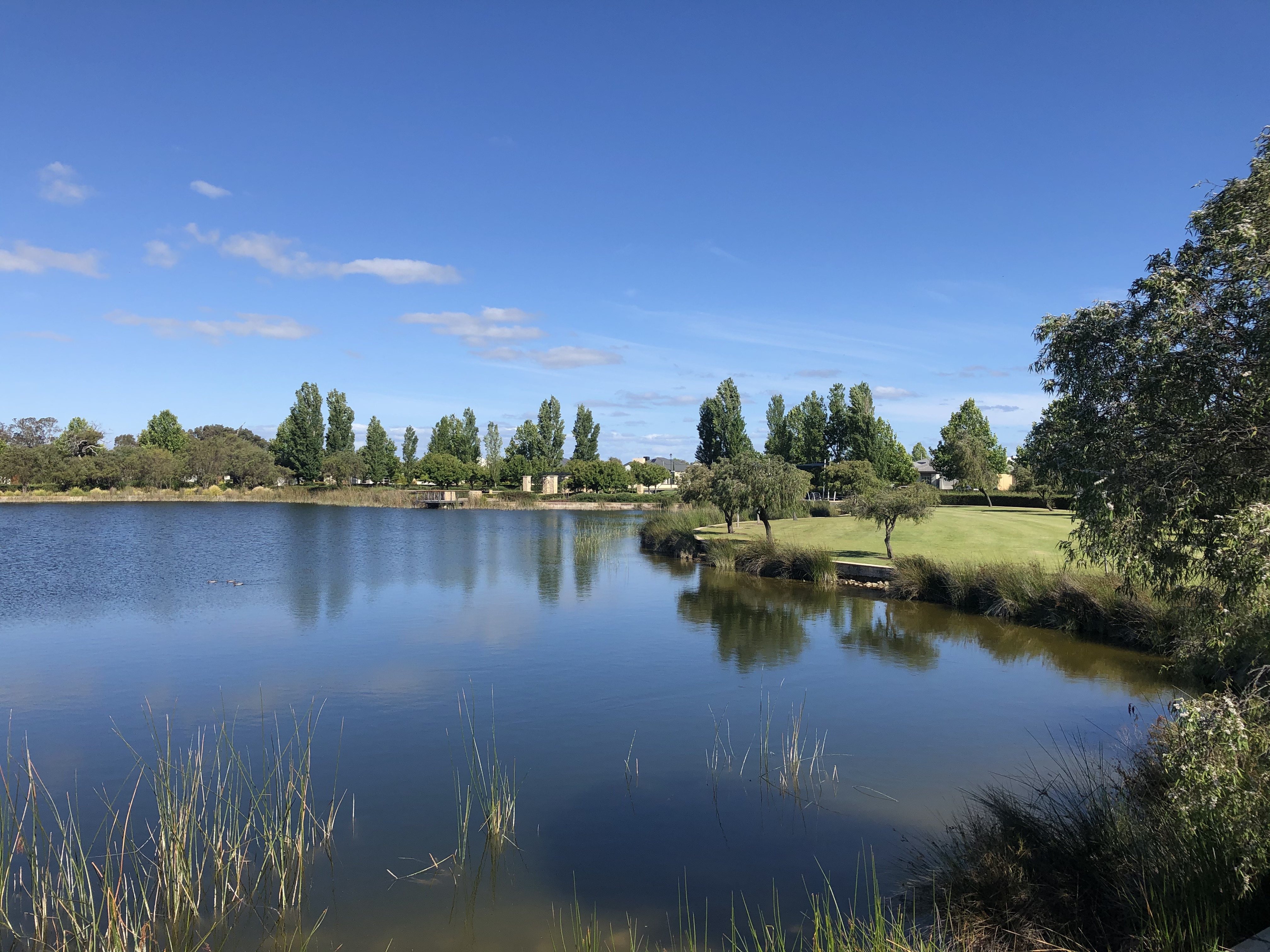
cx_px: 635
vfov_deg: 49.7
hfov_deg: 63.4
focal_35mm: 28
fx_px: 1027
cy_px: 476
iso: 20
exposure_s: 1/2288
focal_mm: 3.99
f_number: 1.8
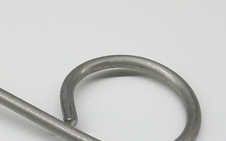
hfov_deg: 25.9
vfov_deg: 16.2
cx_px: 60
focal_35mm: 79
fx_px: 487
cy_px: 137
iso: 200
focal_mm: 3.4
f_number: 2.4
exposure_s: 1/30
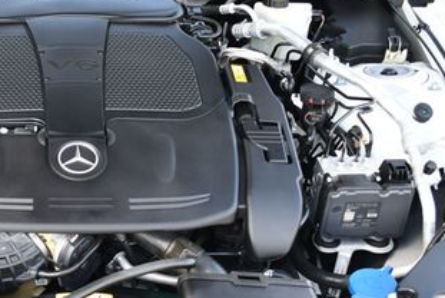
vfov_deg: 18.4
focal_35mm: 74
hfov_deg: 26.6
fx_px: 916
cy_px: 195
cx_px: 62
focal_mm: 18
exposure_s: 1/250
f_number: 4
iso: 400
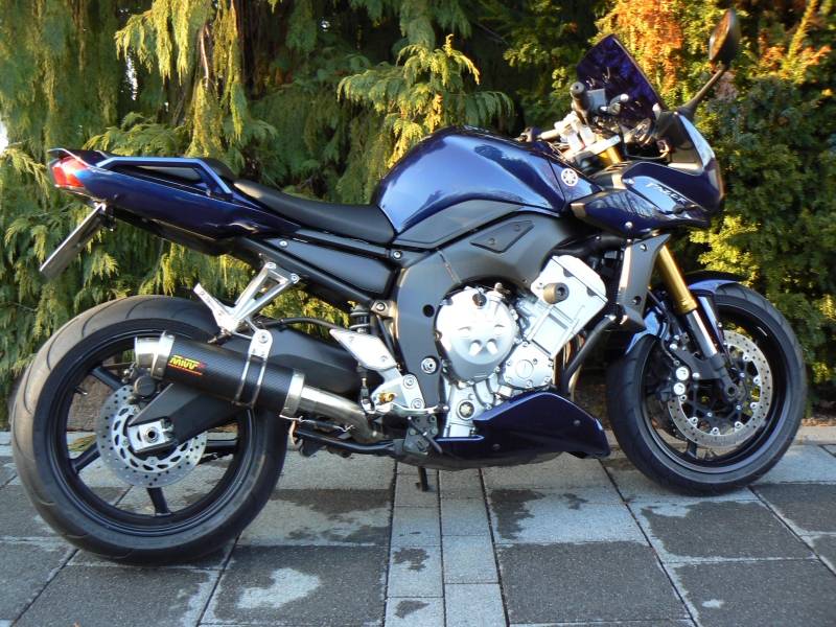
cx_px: 418
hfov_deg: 51.4
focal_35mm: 36
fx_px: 869
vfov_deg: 39.7
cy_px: 314
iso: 80
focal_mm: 6
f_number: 2.8
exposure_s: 1/30
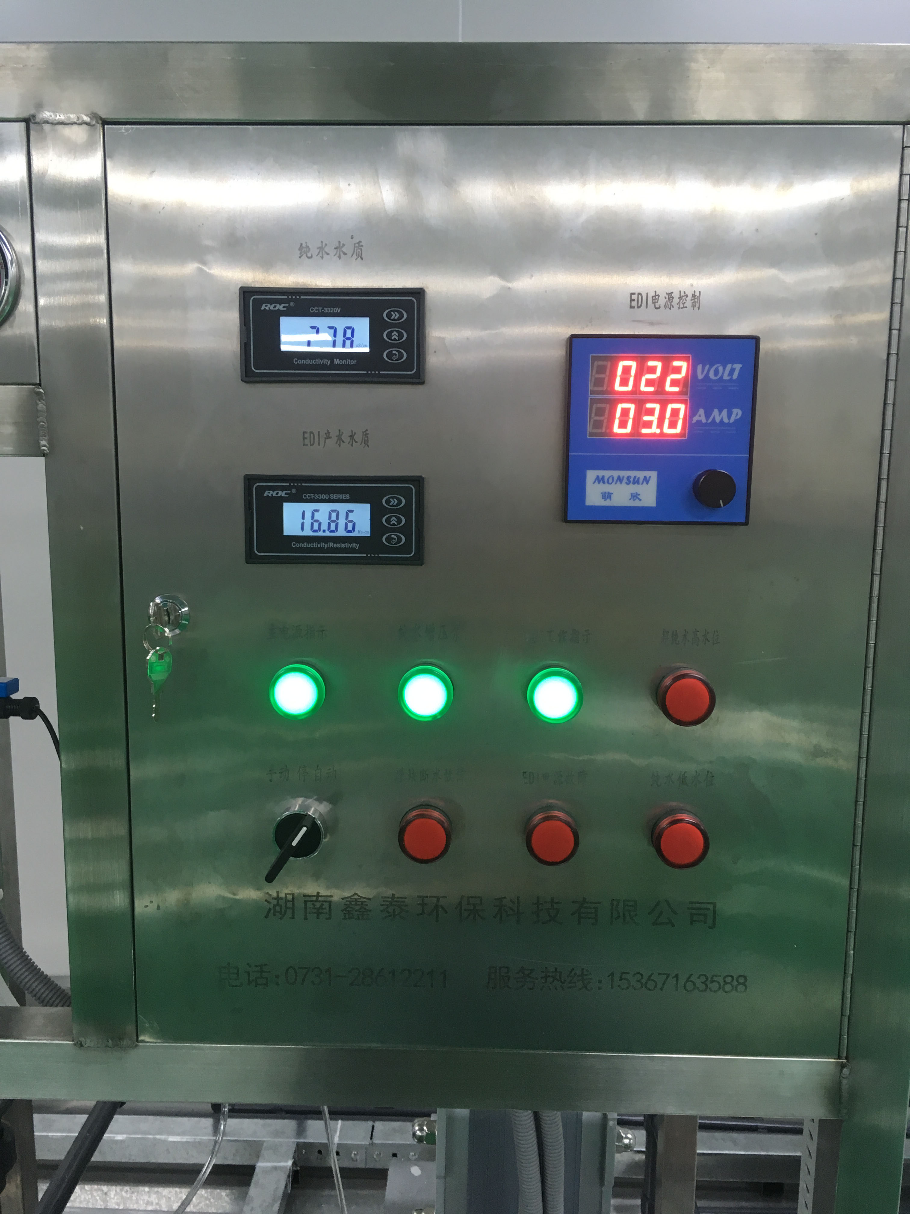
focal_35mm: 29
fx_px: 1016
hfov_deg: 48.2
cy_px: 607
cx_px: 455
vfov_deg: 61.7
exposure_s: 1/33
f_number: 2.2
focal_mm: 4.15
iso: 80
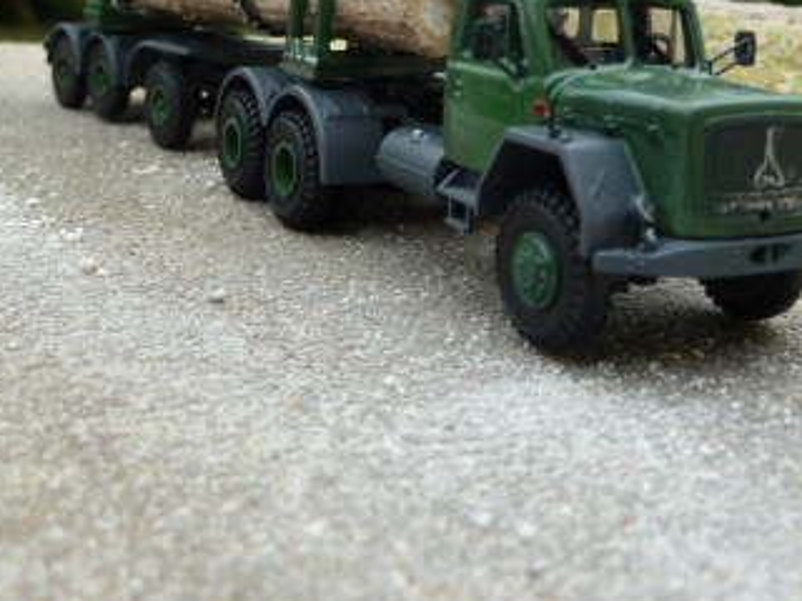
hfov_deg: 38.2
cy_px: 35
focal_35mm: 50
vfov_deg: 27.8
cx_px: 424
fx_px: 1158
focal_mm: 4.1
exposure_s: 1/125
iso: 80
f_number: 3.5
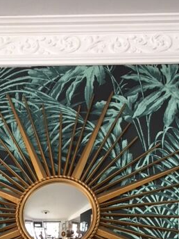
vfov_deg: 33.7
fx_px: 372
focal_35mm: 54
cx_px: 65
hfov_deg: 26.9
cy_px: 214
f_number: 2.2
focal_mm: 4.15
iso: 32
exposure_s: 1/33
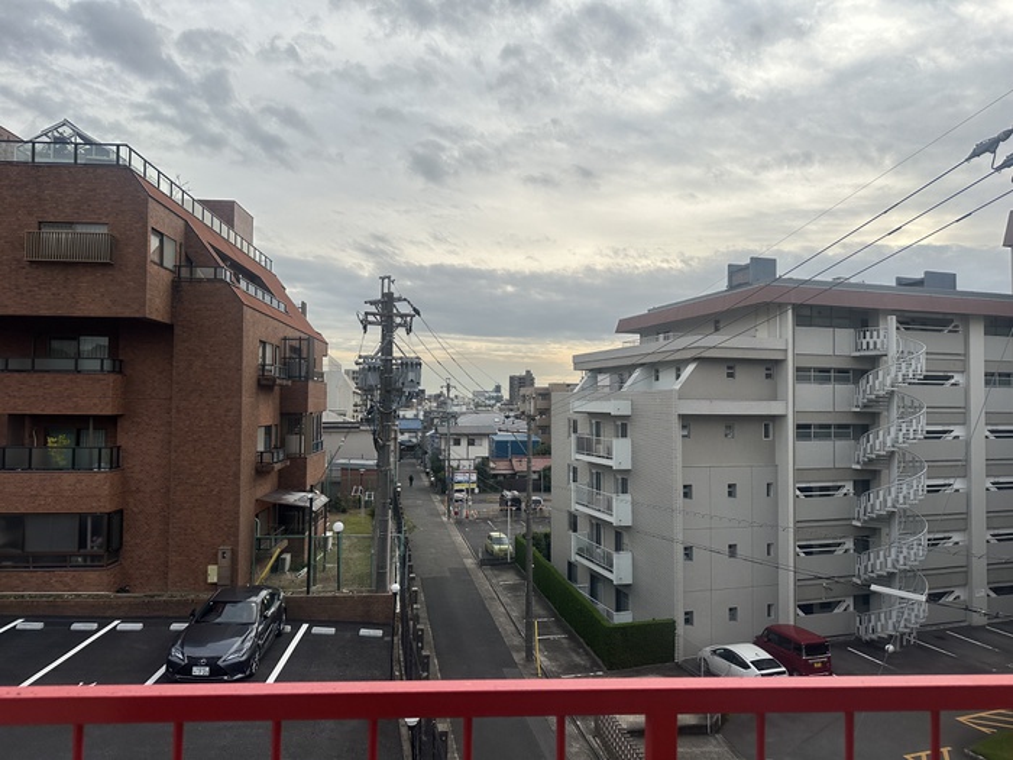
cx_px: 506
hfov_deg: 71.6
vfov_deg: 56.8
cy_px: 380
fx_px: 702
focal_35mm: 24
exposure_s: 1/1916
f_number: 1.78
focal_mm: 6.86
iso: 80
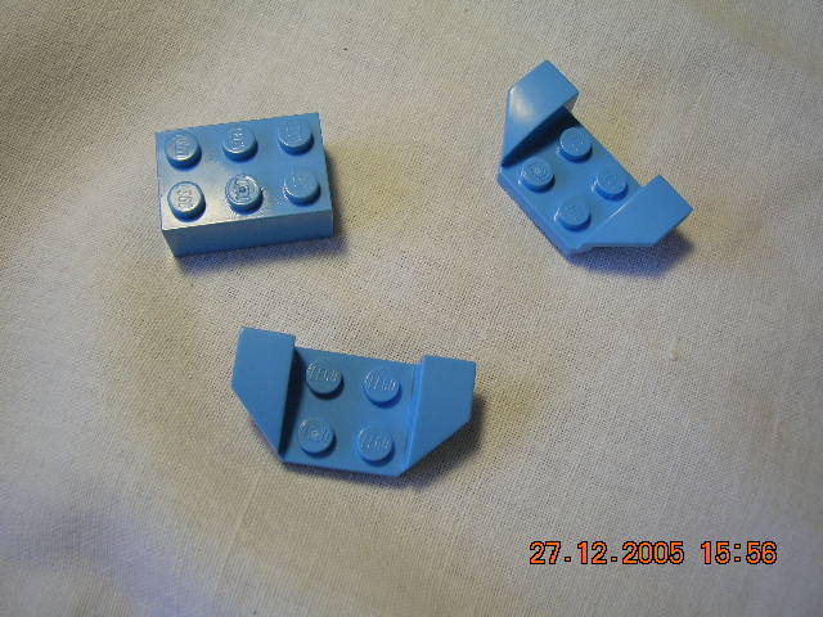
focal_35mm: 36
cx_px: 412
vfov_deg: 39.7
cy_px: 308
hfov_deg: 51.4
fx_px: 856
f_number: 2.9
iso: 50
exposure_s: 1/58.1
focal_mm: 6
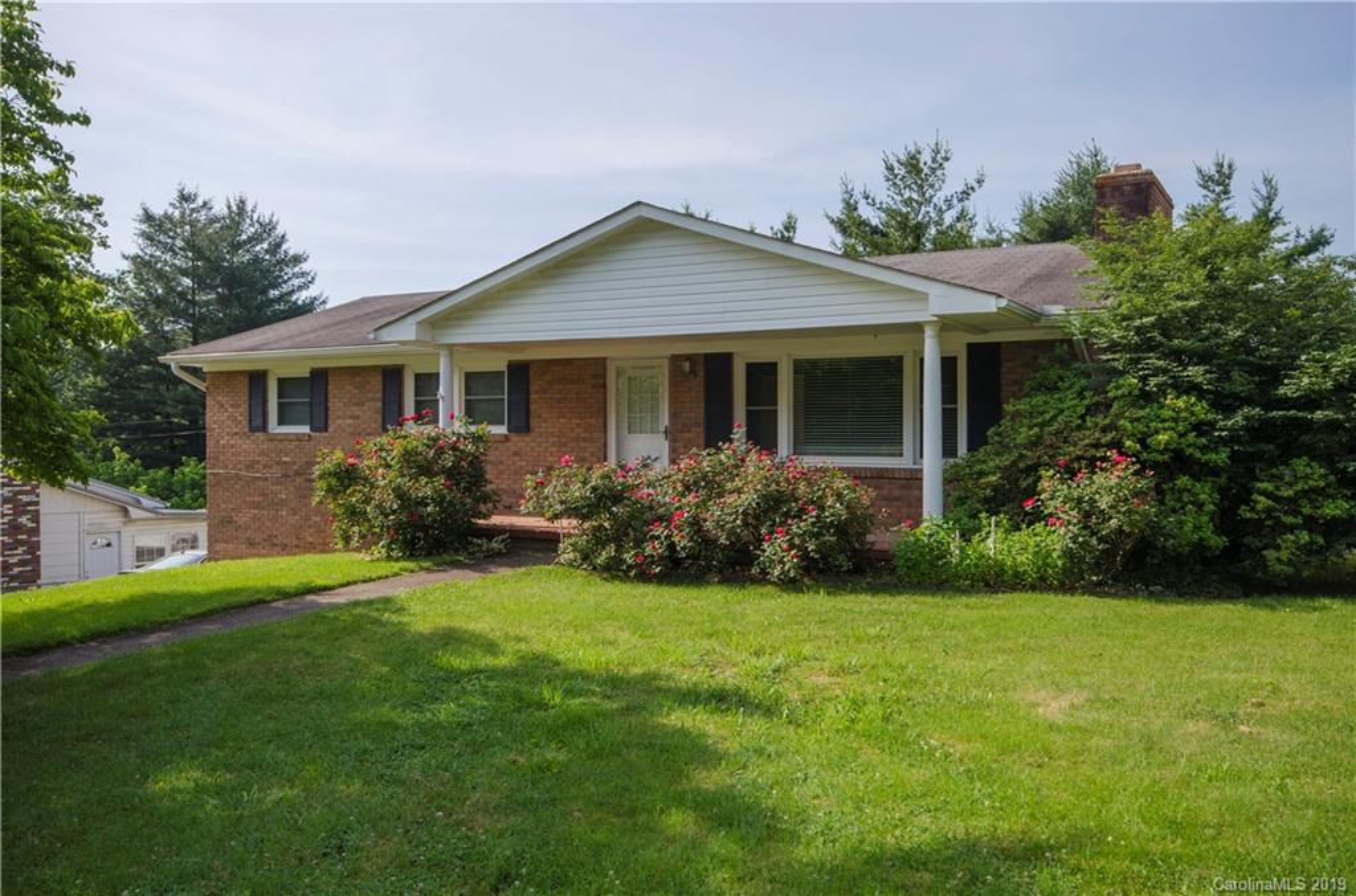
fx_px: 1127
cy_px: 448
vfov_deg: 43.4
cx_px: 678
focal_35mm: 30
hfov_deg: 62.1
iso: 100
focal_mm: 20
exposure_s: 1/125
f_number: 11
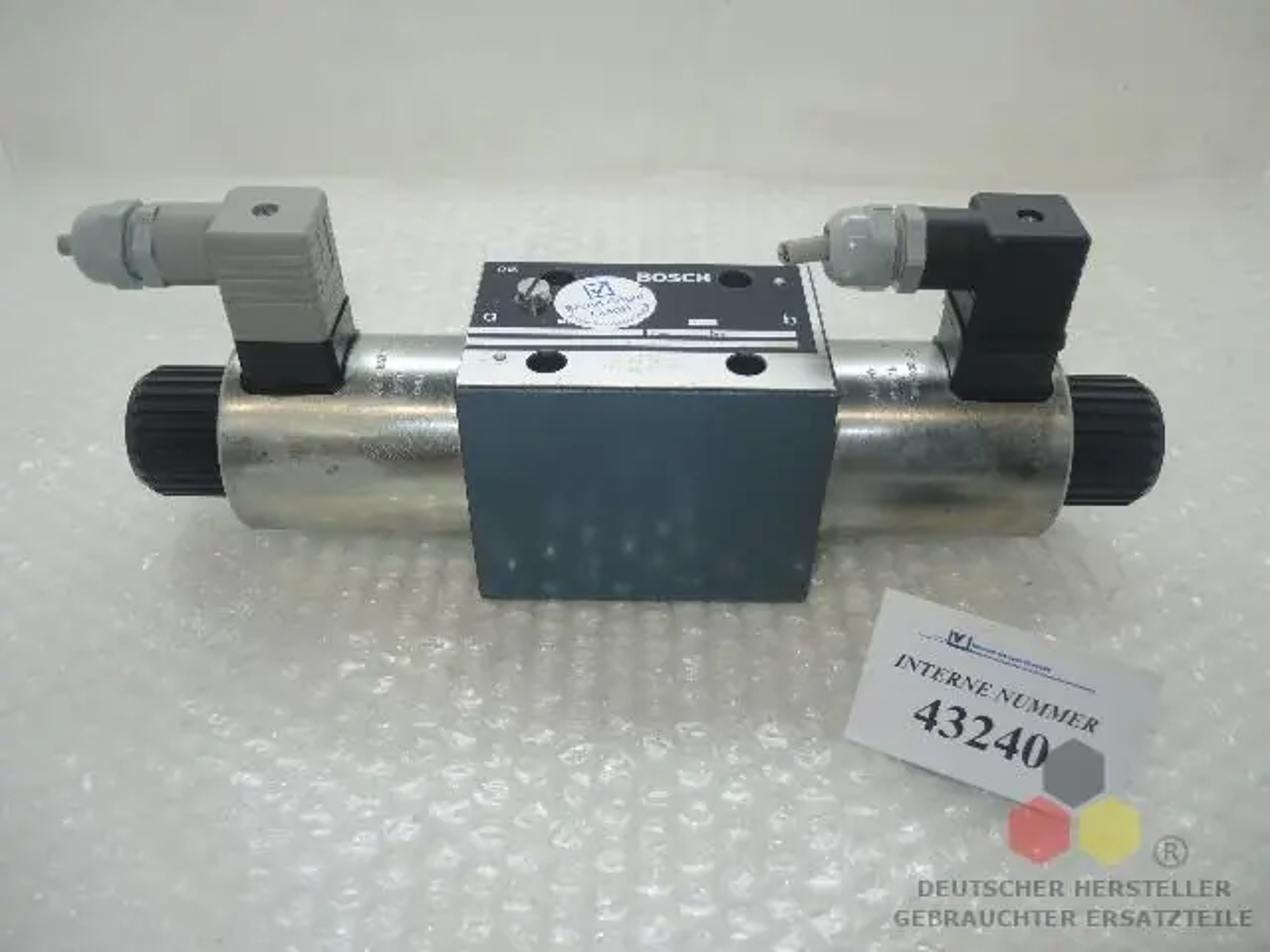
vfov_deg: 49.7
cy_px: 476
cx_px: 635
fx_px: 1027
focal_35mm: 28
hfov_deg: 63.4
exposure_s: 1/100
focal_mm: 6
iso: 80
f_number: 2.2
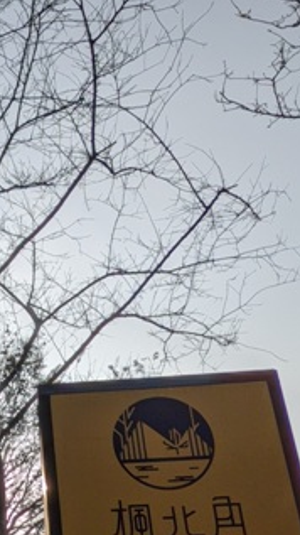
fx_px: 623
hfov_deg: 24.8
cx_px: -47
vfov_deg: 45.1
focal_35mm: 44
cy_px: 388
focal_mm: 2.22
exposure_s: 1/2320
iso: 34
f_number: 2.2
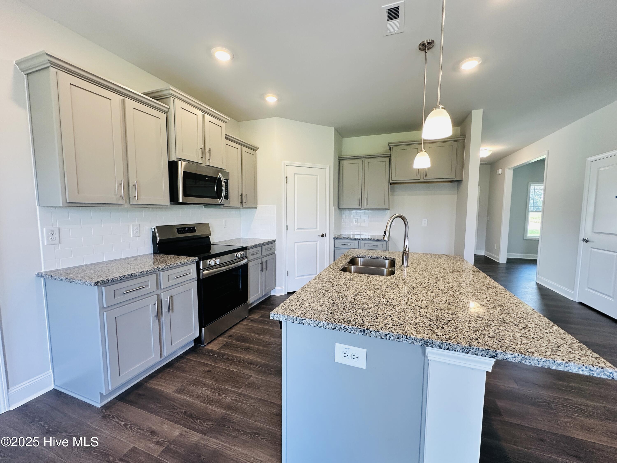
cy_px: 232
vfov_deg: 85.7
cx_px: 308
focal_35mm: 14
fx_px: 250
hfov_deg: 102.1
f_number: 2.2
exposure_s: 1/120
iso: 200
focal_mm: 2.22
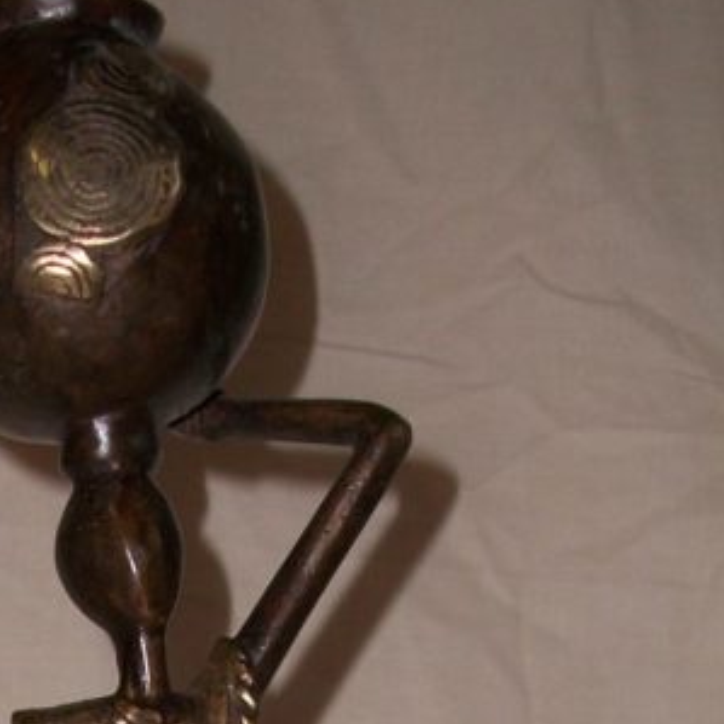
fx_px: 2863
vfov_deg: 13.4
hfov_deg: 14.2
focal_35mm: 121
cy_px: 1170
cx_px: -7
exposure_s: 1/40
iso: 80
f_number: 3.2
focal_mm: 7.1
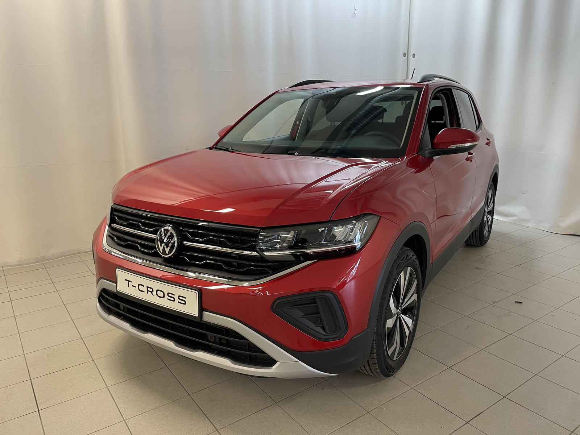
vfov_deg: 53.1
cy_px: 218
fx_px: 436
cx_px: 290
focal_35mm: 26
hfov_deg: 67.3
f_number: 1.6
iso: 80
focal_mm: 4.2
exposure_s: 1/50
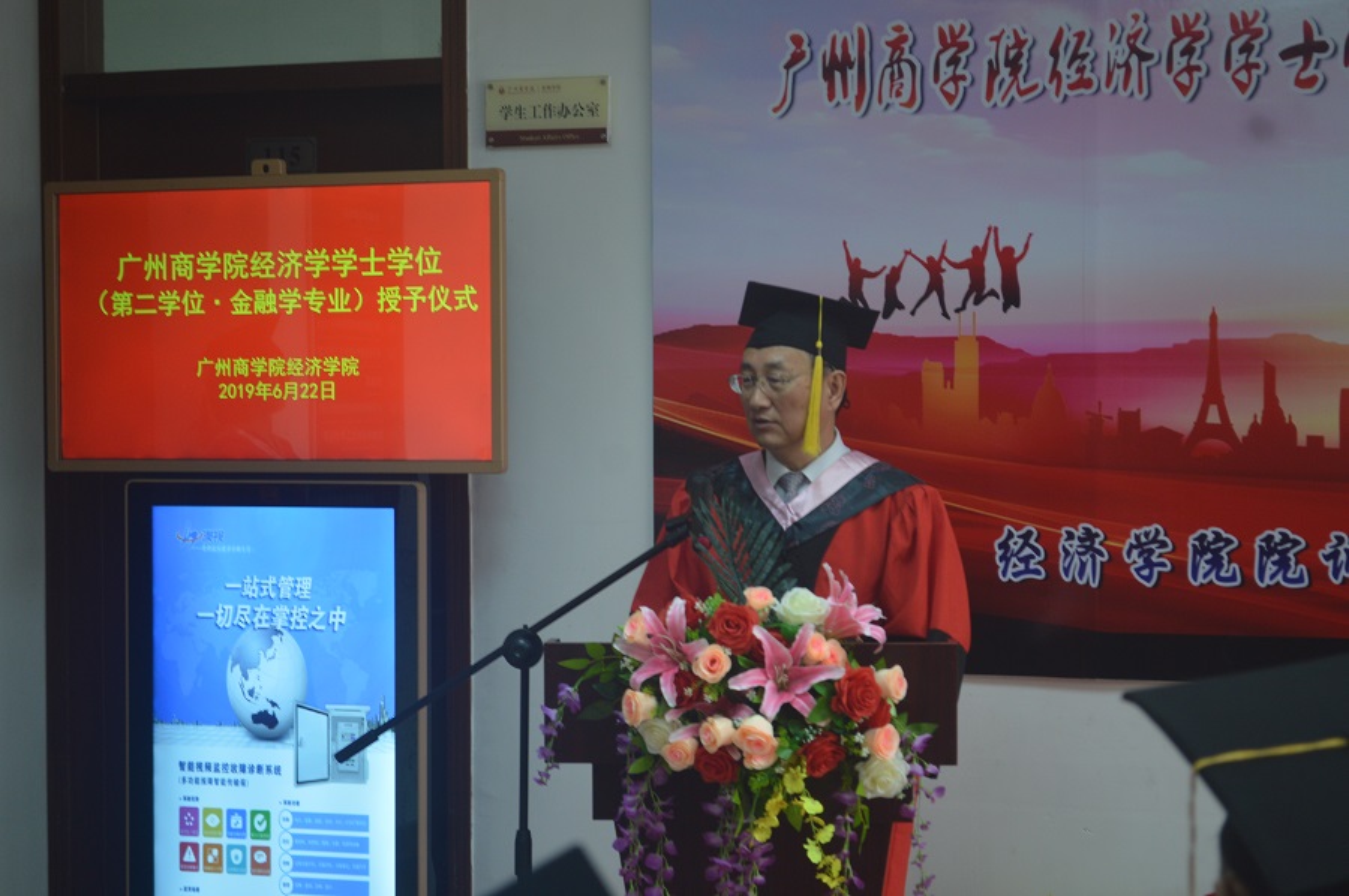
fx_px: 2807
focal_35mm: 75
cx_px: 674
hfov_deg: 27.0
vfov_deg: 18.1
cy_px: 448
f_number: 5.6
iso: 400
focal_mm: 50
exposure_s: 1/20
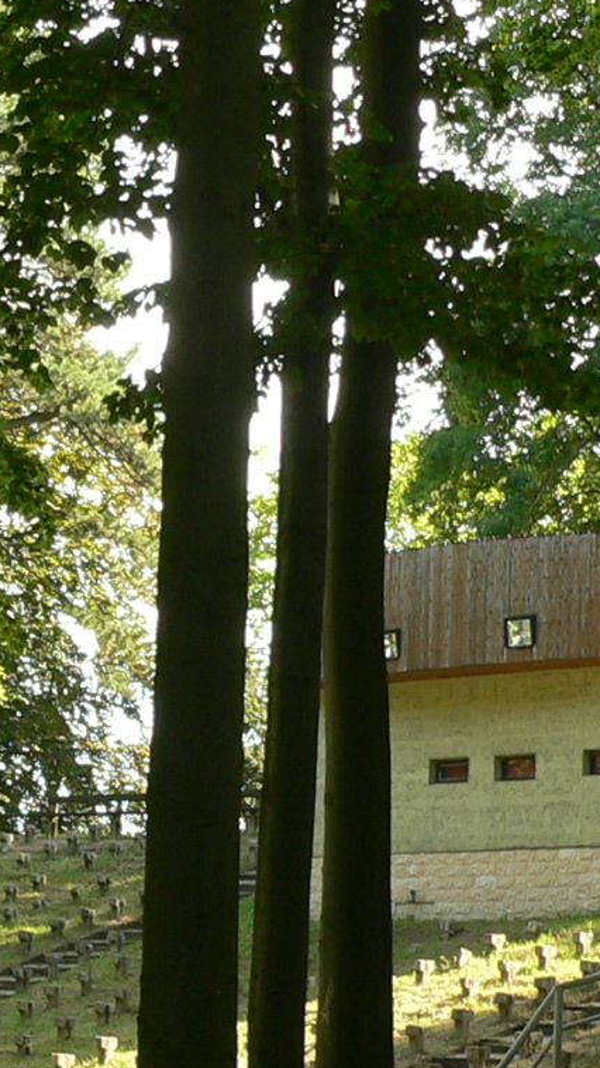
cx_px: 42
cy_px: 679
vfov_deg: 20.1
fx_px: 3000
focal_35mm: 106
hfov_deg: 11.3
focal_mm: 6
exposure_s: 1/125
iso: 100
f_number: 3.7
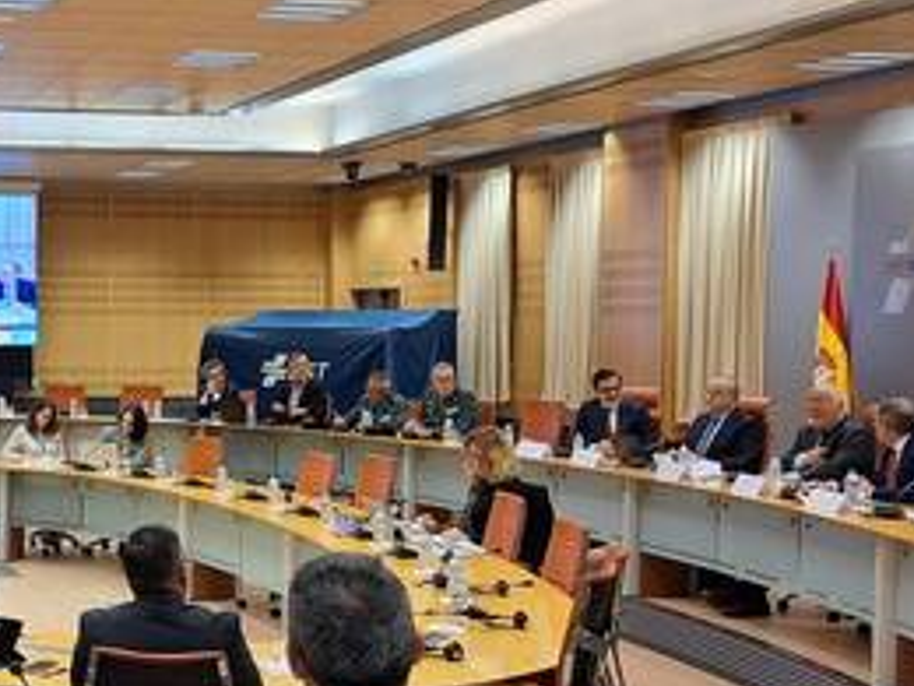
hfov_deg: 30.8
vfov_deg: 25.2
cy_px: 355
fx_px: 1531
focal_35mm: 58
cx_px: 2
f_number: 1.8
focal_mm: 5.54
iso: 64
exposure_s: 1/50
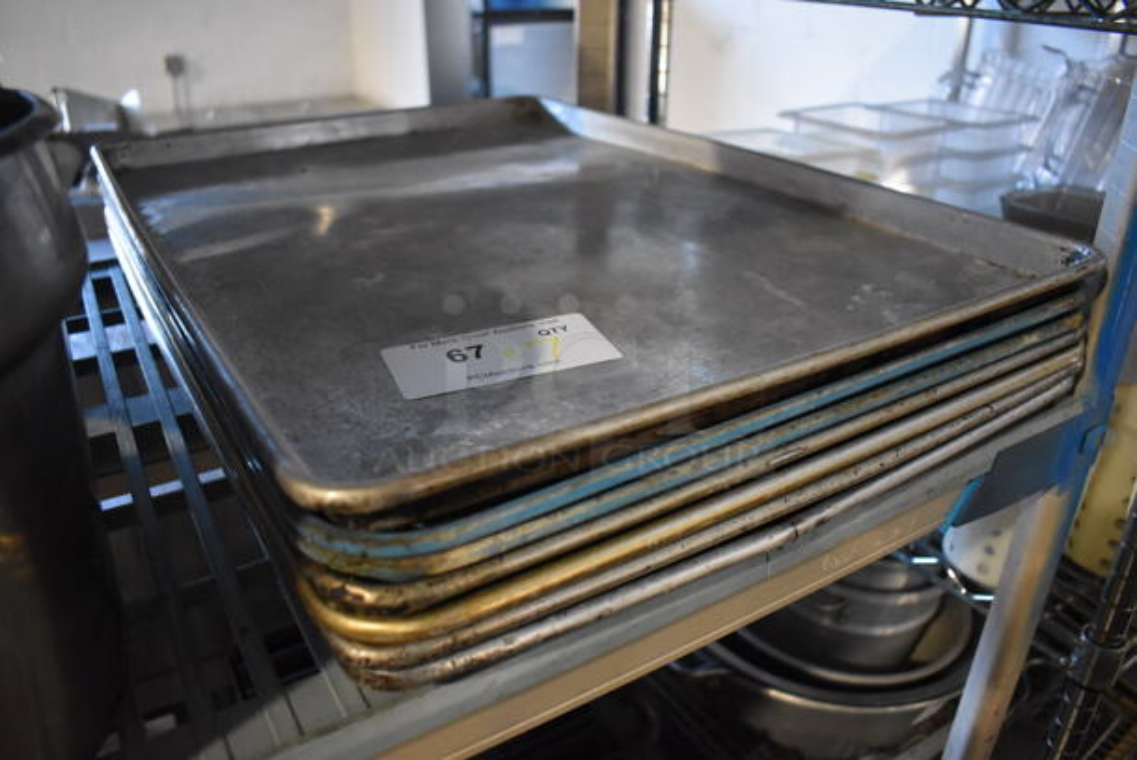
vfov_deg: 48.0
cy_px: 380
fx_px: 854
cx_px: 568
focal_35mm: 27
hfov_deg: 67.3
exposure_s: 1/125
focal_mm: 18
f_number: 3.5
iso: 3600
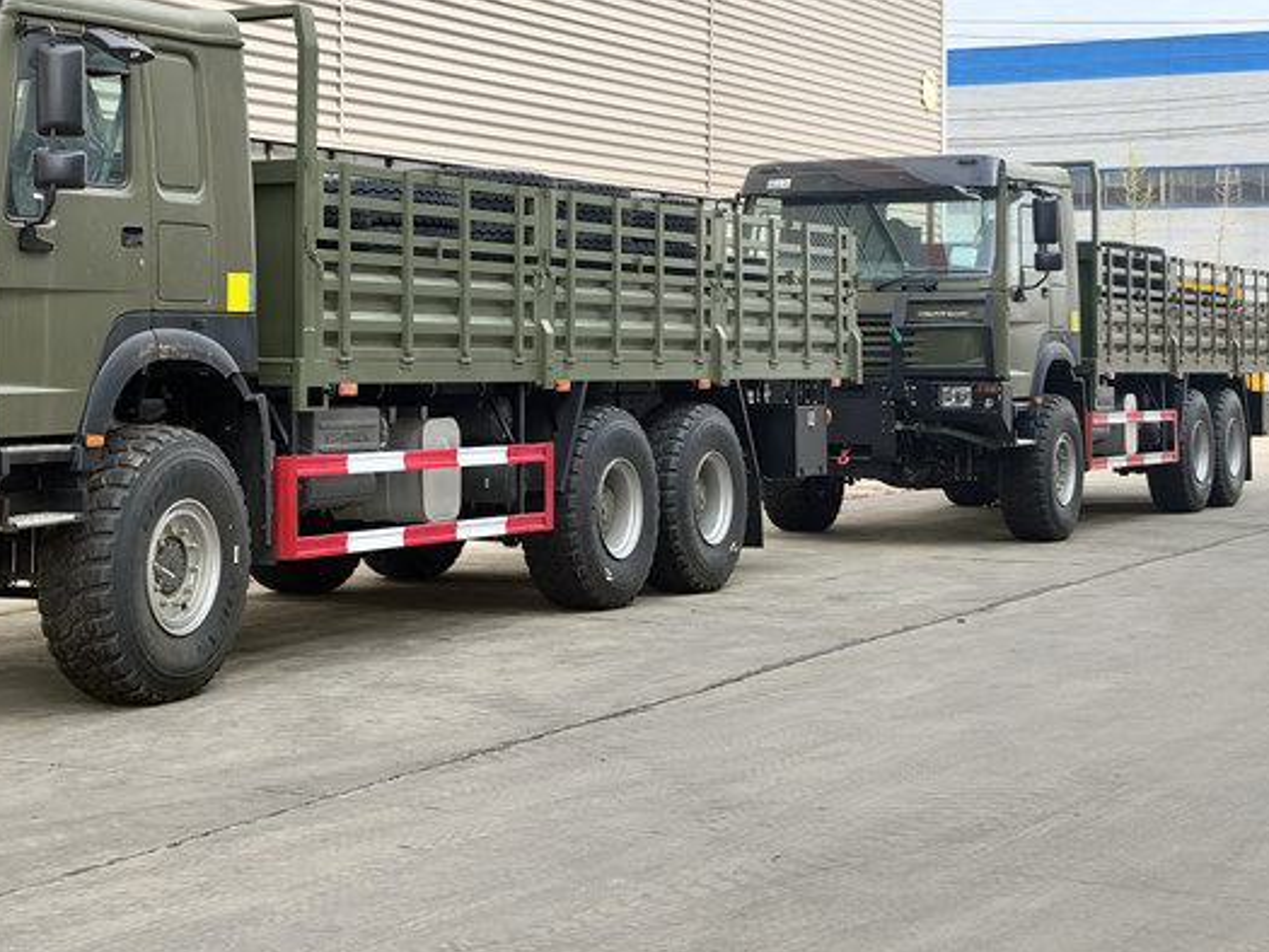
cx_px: 396
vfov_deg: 21.8
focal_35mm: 67
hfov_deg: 28.7
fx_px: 2457
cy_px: 309
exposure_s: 1/923
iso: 50
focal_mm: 6.98
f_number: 2
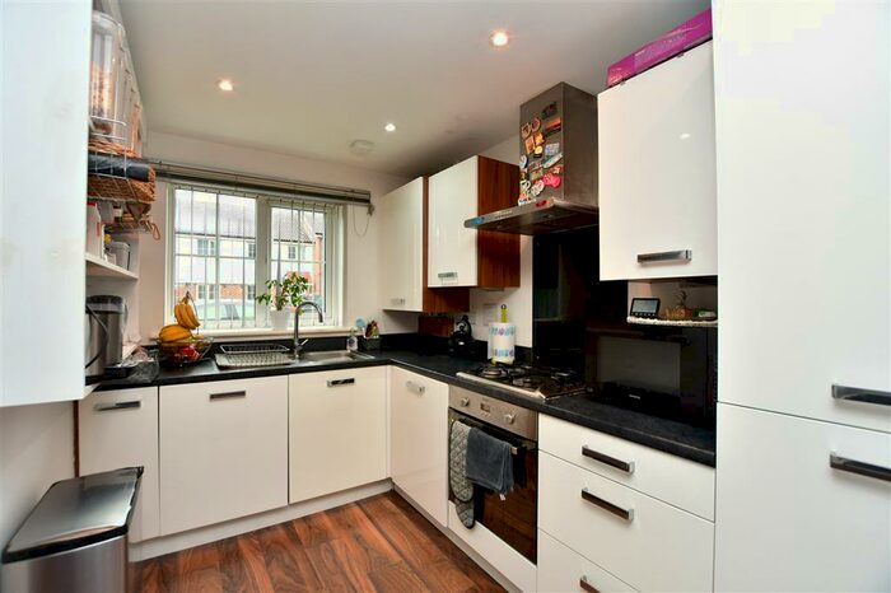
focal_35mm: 15
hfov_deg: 100.4
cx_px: 446
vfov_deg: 77.3
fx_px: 371
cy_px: 296
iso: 250
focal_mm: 10
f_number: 5
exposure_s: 1/40
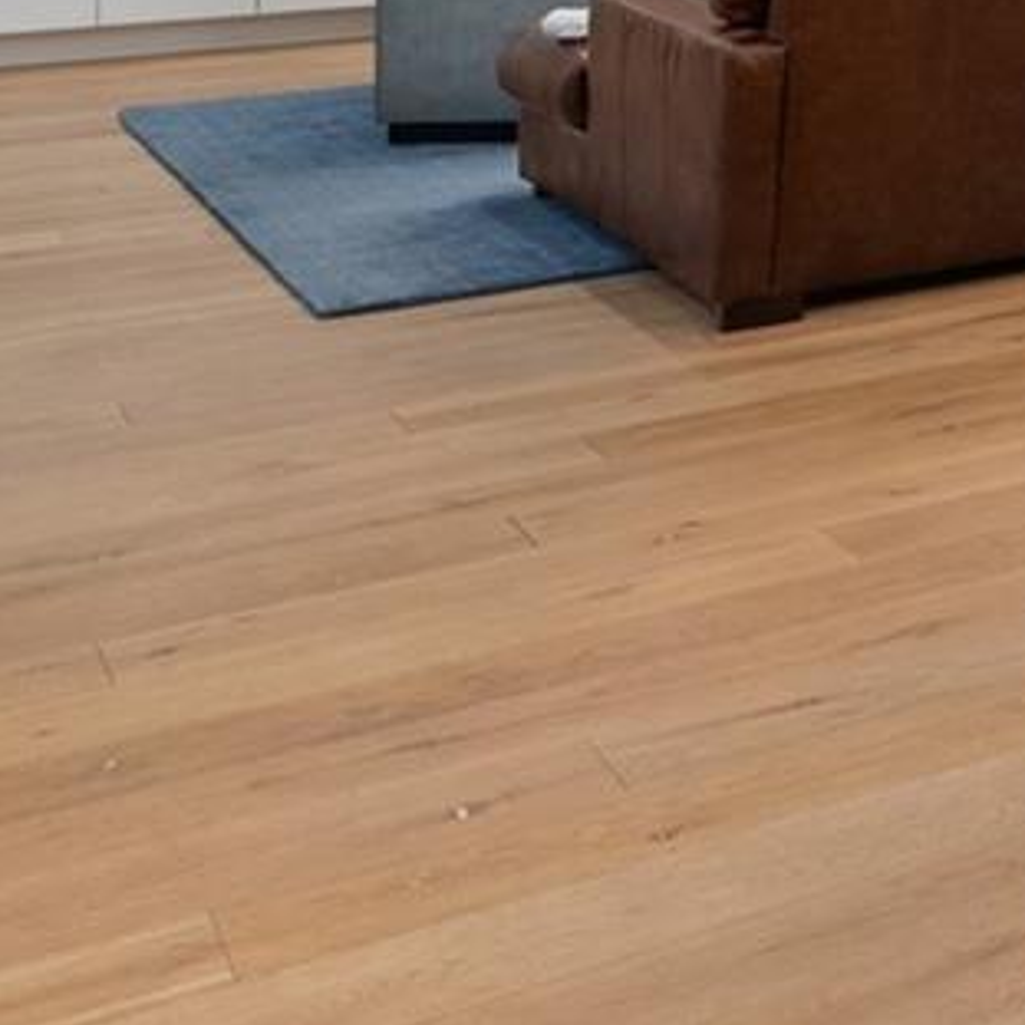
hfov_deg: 15.7
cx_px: 2340
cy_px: -316
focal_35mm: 70
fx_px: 2345
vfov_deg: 22.1
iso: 400
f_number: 9
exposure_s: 1/2.5
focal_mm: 16
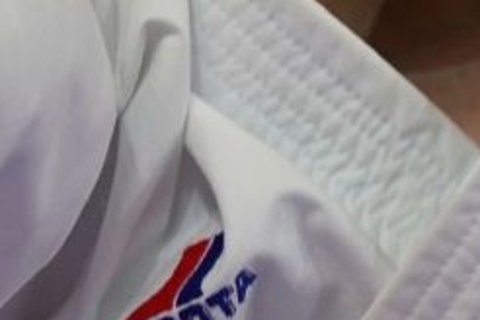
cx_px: 133
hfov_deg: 0.7
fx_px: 39037
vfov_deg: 0.5
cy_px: 105
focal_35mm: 2928
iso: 500
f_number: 2.8
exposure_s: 1/500
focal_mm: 400
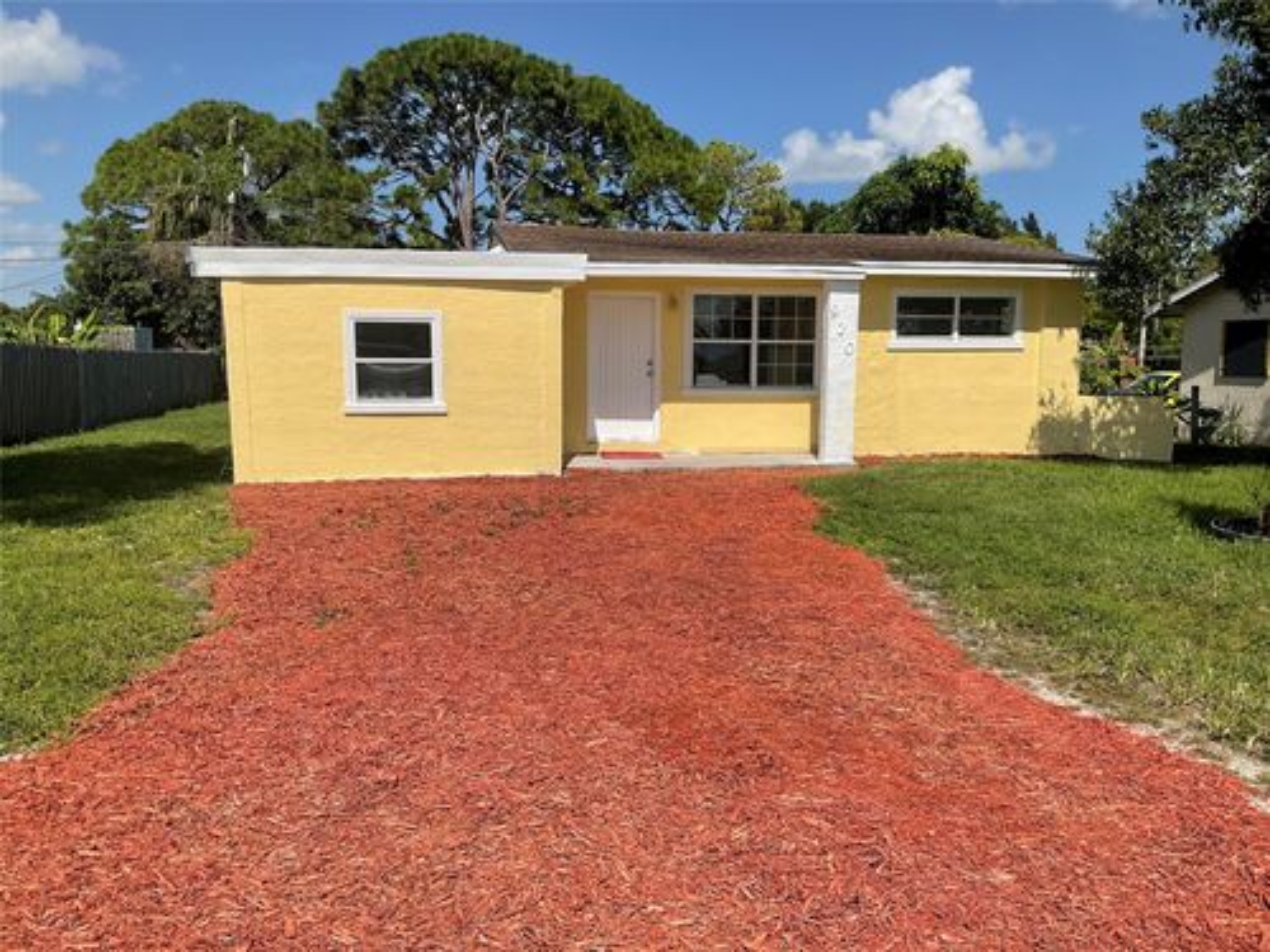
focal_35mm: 29
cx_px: 635
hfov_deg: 61.7
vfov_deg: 48.2
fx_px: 1064
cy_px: 476
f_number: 1.8
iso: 16
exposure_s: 1/3322
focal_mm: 3
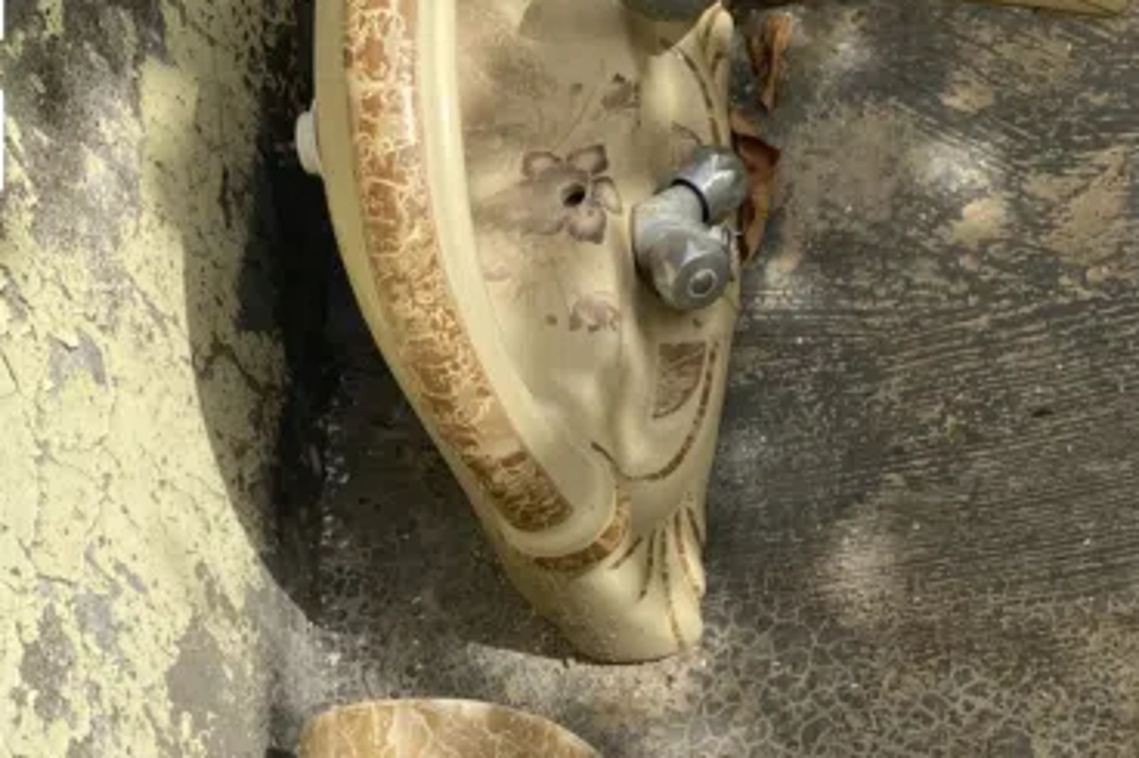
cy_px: 640
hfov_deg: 41.8
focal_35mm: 47
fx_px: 1486
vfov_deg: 27.8
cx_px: 470
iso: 32
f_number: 1.8
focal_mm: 4.25
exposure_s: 1/2967
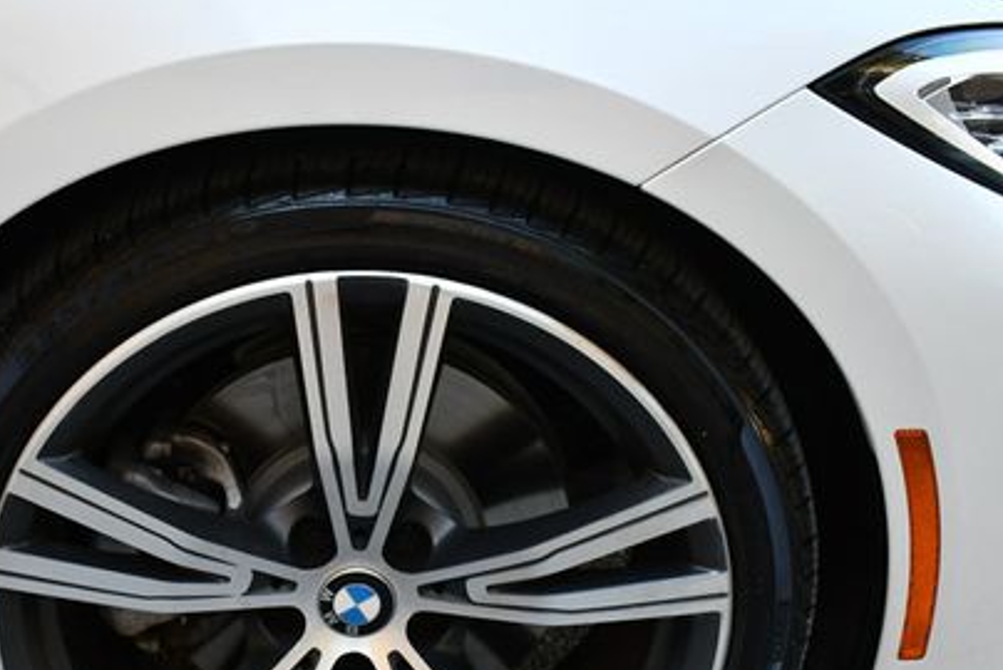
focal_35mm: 57
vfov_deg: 23.5
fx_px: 1589
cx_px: 330
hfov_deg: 34.7
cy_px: 521
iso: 400
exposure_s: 1/250
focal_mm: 18
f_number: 4
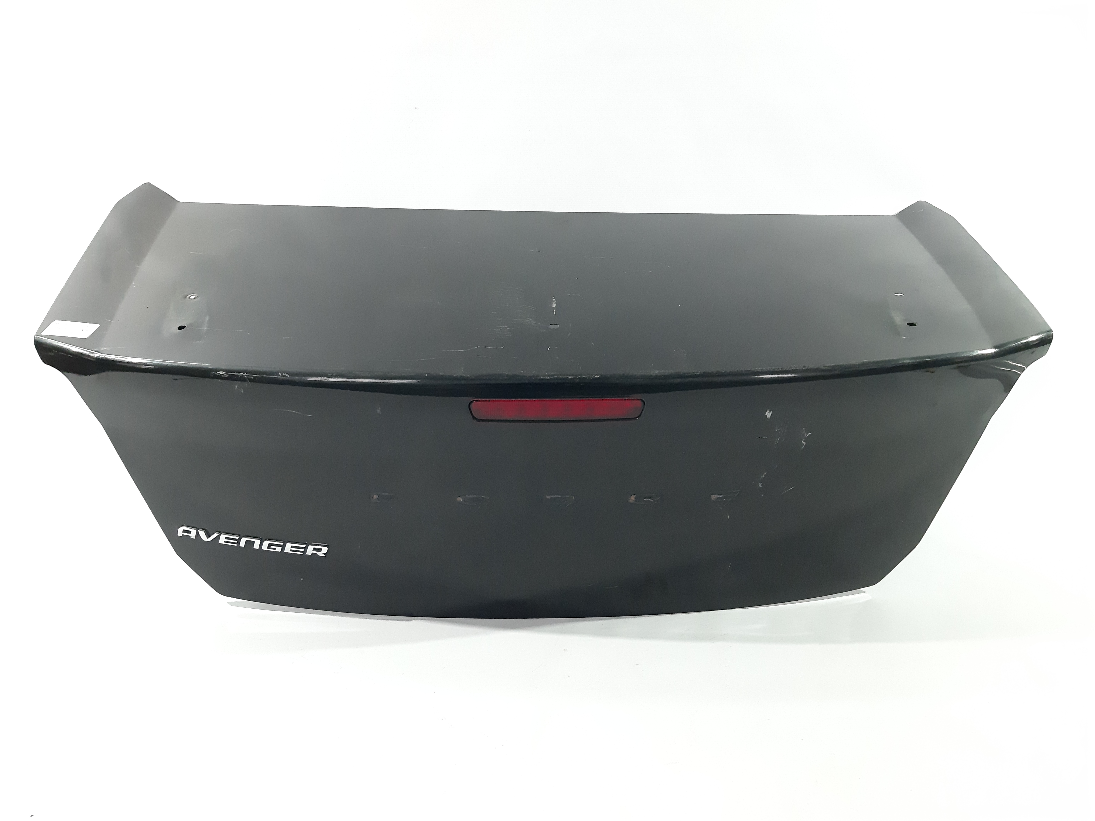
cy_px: 410
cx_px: 548
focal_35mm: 27
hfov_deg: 65.3
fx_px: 854
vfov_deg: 51.4
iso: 400
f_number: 1.7
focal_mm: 3.93
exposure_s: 1/50
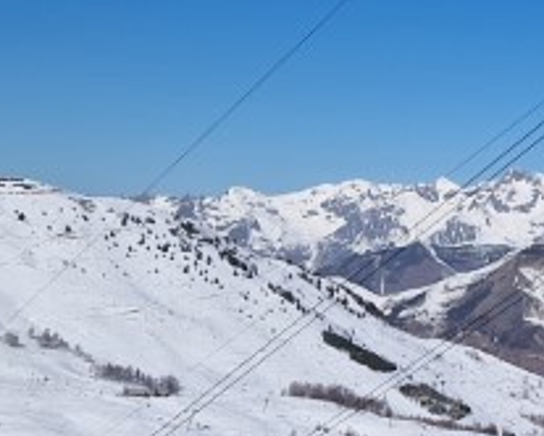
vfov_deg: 13.8
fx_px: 1789
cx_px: 757
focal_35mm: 111
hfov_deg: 16.1
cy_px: 81
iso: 50
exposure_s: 1/4224
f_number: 1.8
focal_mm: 5.4
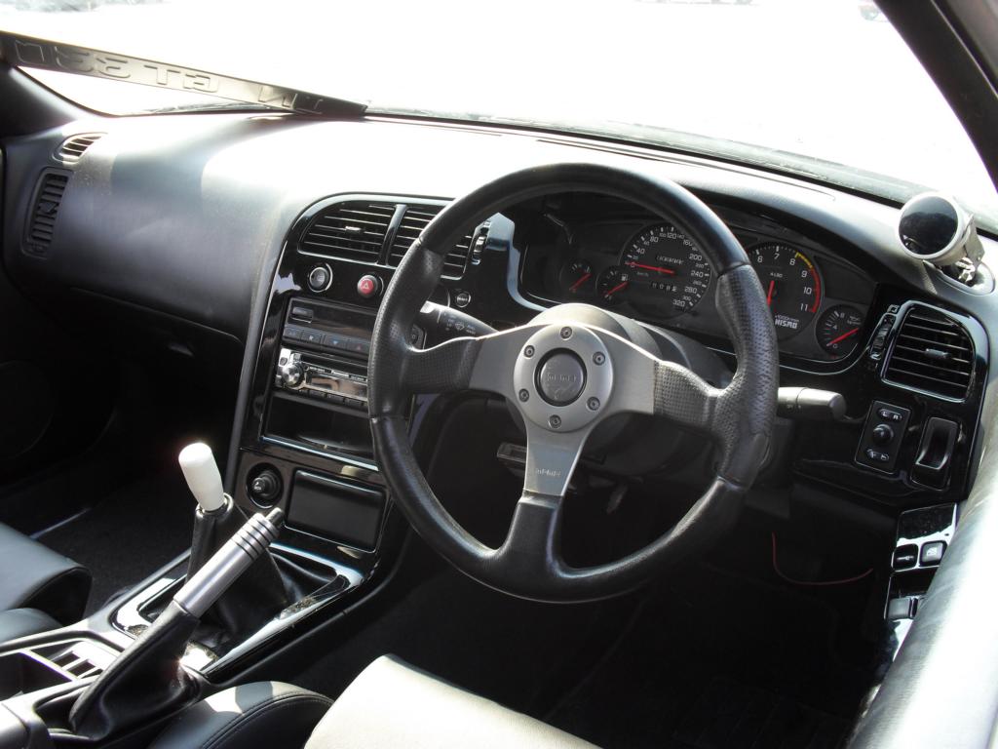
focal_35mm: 35
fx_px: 1009
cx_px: 499
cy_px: 374
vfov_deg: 40.7
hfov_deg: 52.6
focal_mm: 6.3
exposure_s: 1/90
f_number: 3.2
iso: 100
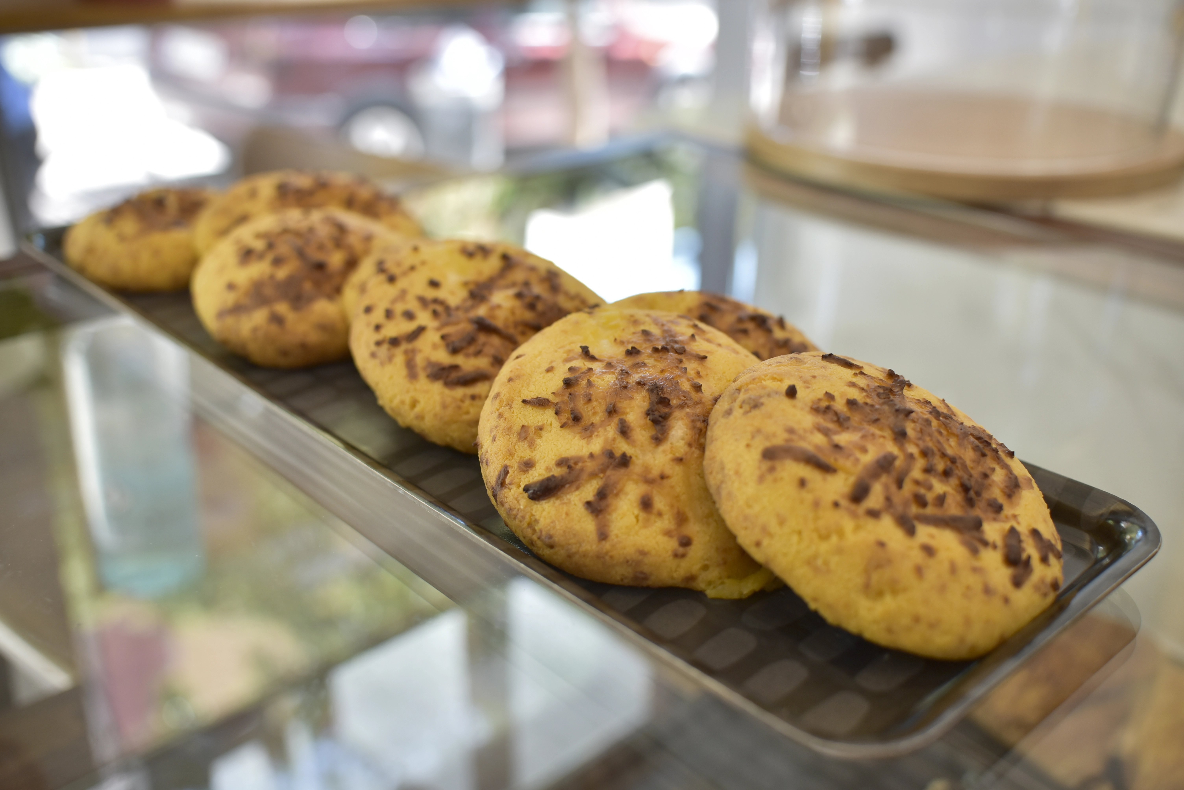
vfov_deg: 37.9
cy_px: 395
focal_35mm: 35
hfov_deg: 54.4
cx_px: 592
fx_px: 1151
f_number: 2.8
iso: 400
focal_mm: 35
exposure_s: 1/125
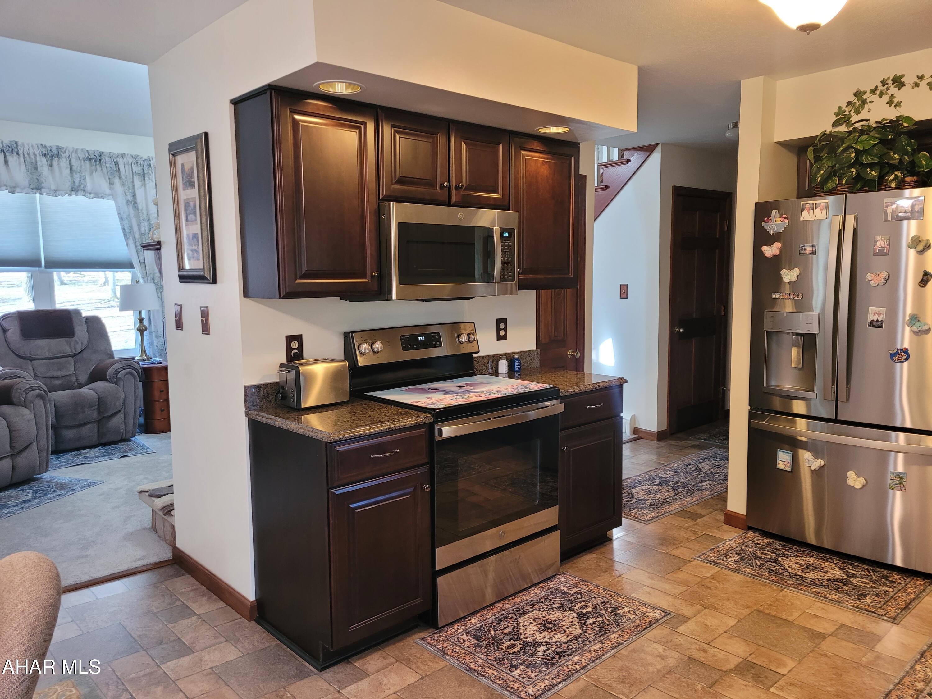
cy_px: 350
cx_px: 466
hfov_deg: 67.3
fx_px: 700
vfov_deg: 53.1
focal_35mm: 26
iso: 250
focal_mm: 5.4
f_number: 1.8
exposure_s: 1/40
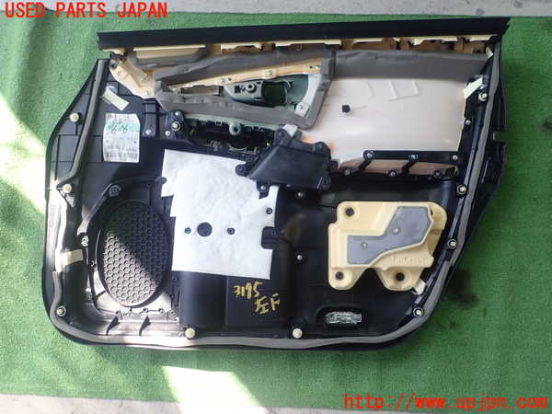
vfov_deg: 54.9
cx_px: 276
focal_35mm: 25
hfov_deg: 69.4
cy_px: 207
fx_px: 399
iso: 100
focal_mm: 4.5
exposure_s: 1/80
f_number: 2.8
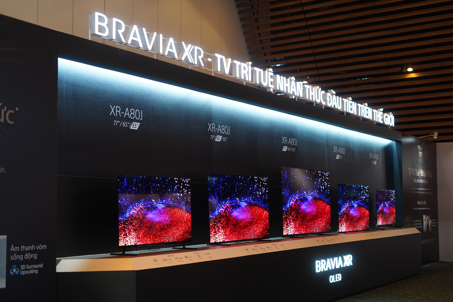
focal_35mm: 50
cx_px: 226
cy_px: 151
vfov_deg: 27.0
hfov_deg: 39.6
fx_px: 629
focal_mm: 50
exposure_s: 1/100
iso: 800
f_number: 2.5
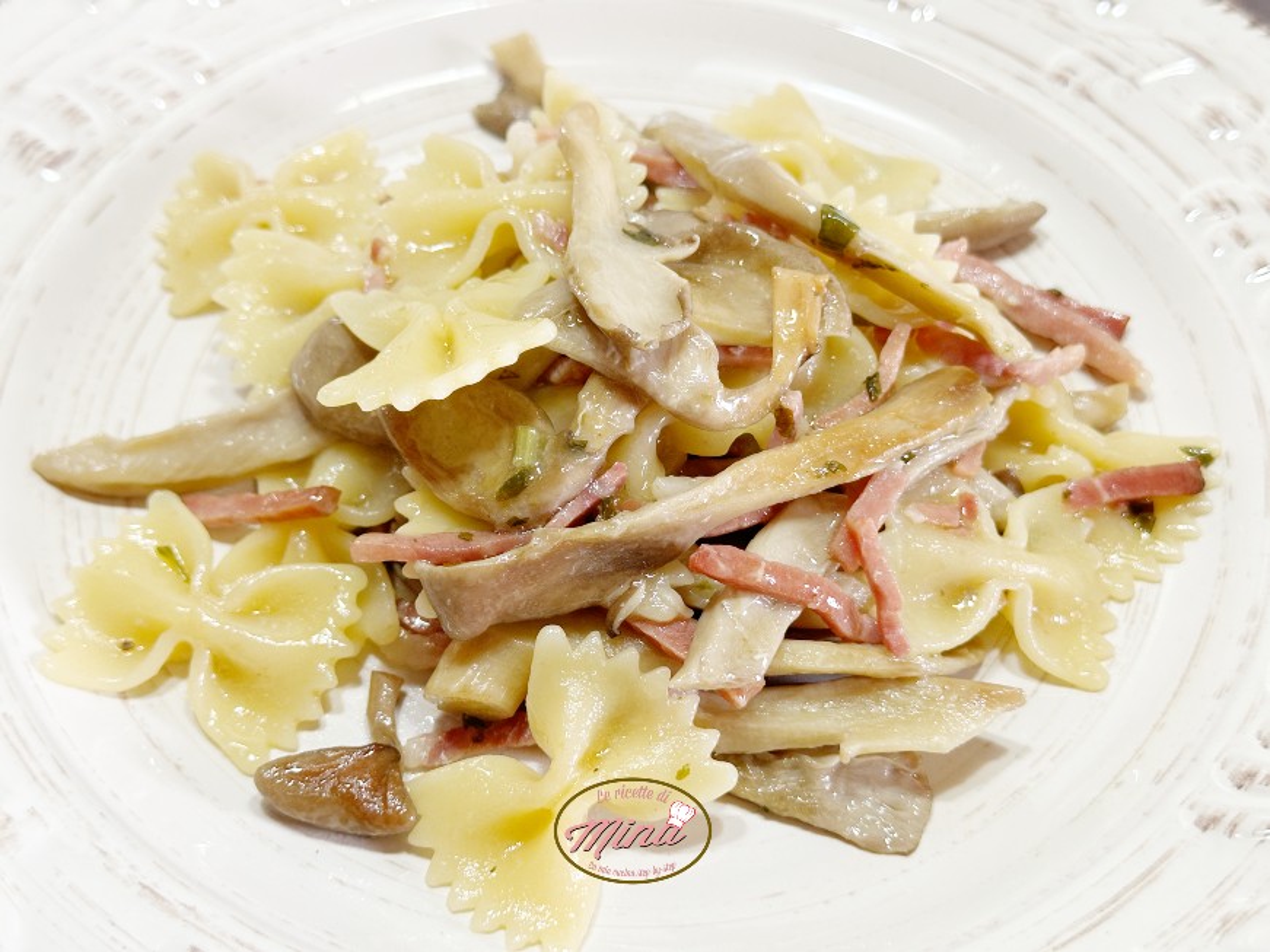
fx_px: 1761
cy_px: 476
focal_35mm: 48
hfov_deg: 39.7
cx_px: 635
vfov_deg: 30.3
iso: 125
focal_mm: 6.86
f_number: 1.78
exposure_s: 1/50
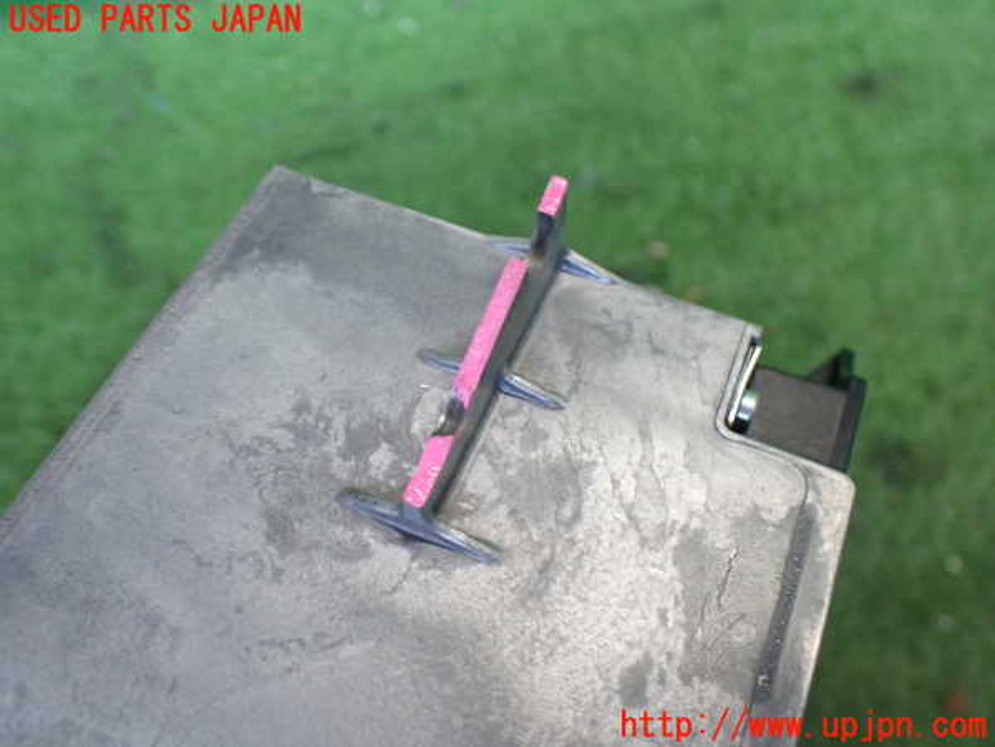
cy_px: 374
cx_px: 498
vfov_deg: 46.8
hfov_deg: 60.0
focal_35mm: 30
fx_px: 862
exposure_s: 1/125
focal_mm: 5.4
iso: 640
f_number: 2.3
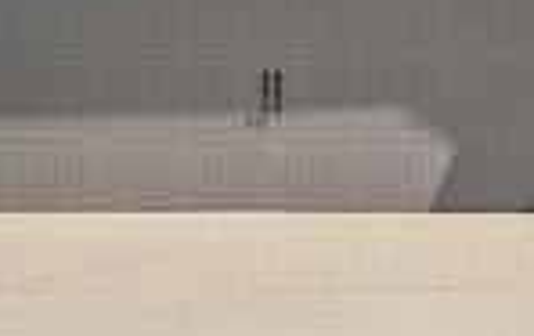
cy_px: -139
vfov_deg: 12.3
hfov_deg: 18.7
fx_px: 1501
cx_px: 696
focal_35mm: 103
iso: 100
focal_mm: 20
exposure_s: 1/90
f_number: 8
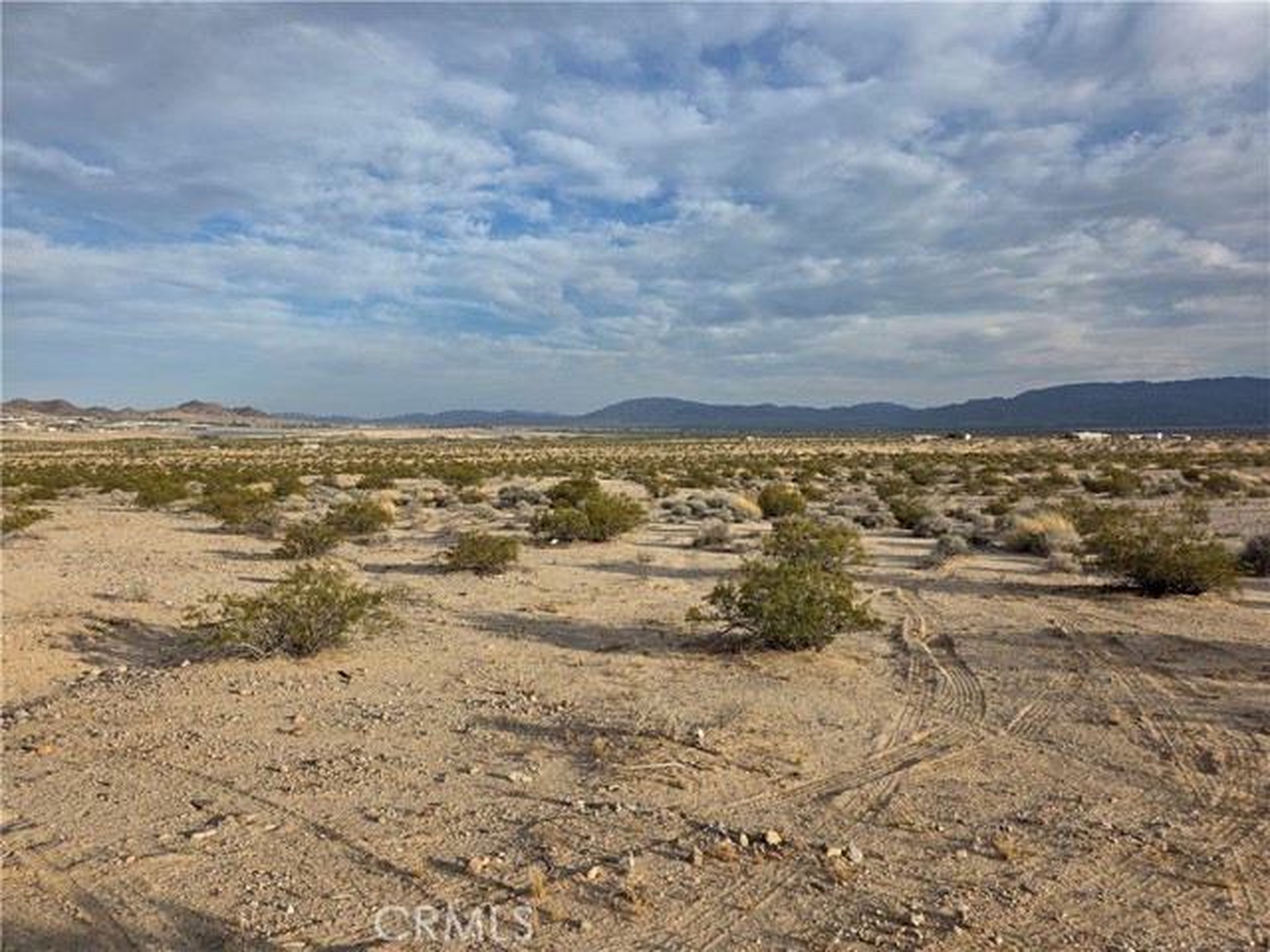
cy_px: 476
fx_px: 844
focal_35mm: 23
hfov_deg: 73.9
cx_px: 635
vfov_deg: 58.9
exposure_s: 1/6574
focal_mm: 6.3
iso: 80
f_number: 1.7
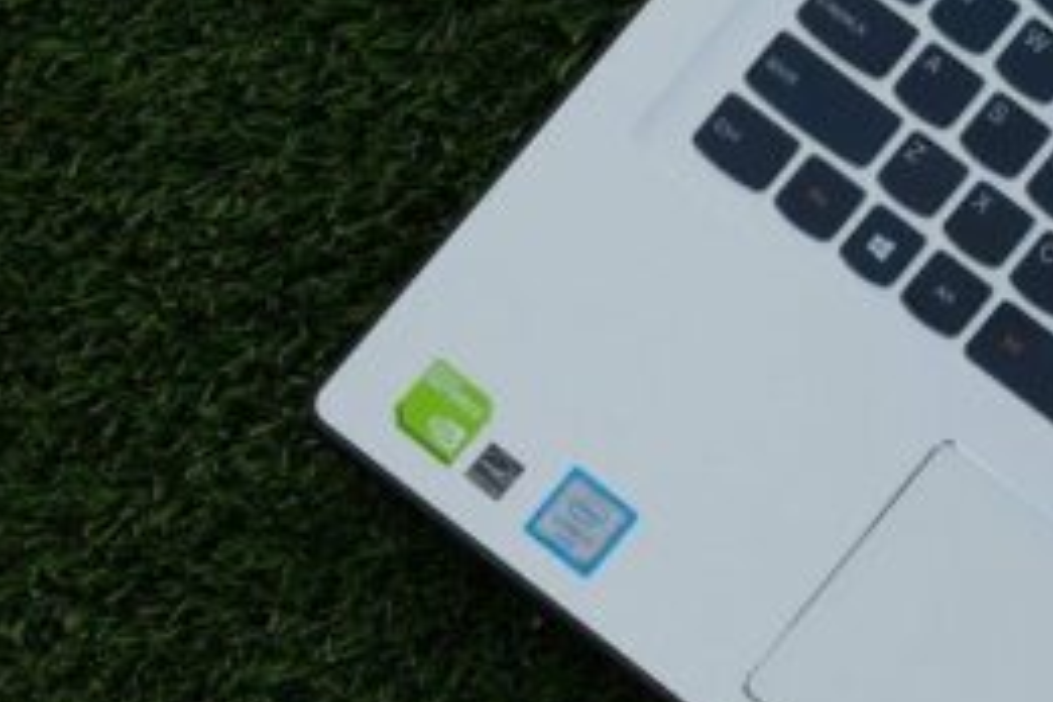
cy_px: 601
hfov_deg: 10.6
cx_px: 1041
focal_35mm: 193
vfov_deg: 7.1
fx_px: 5645
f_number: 5.6
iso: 400
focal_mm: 56
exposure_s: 1/280
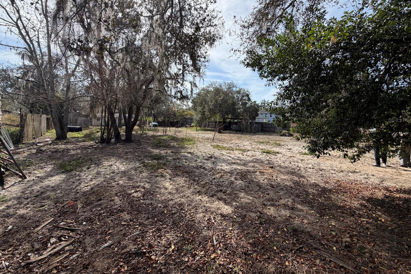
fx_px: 171
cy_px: 120
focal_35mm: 15
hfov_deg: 100.4
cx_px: 202
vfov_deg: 77.0
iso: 40
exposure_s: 1/770
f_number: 2.2
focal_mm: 2.22
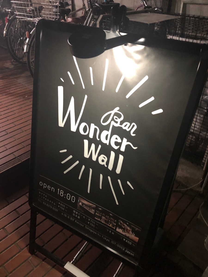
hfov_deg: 49.7
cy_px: 138
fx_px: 224
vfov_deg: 63.4
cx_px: 104
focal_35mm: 28
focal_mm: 3.99
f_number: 1.8
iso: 100
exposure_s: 1/5
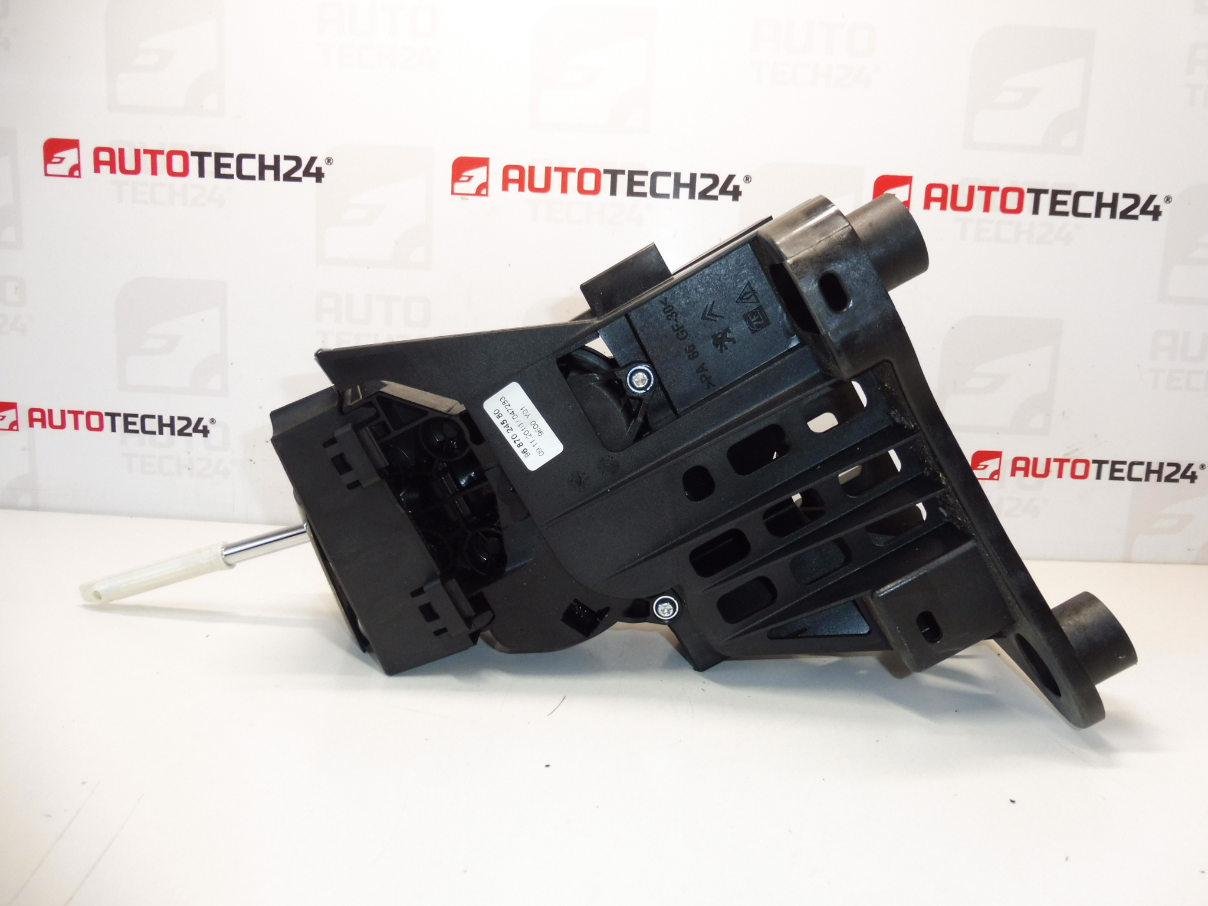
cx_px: 604
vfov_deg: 56.8
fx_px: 838
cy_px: 453
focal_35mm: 24
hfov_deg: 71.6
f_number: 3.5
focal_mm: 4.3
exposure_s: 1/60
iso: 200
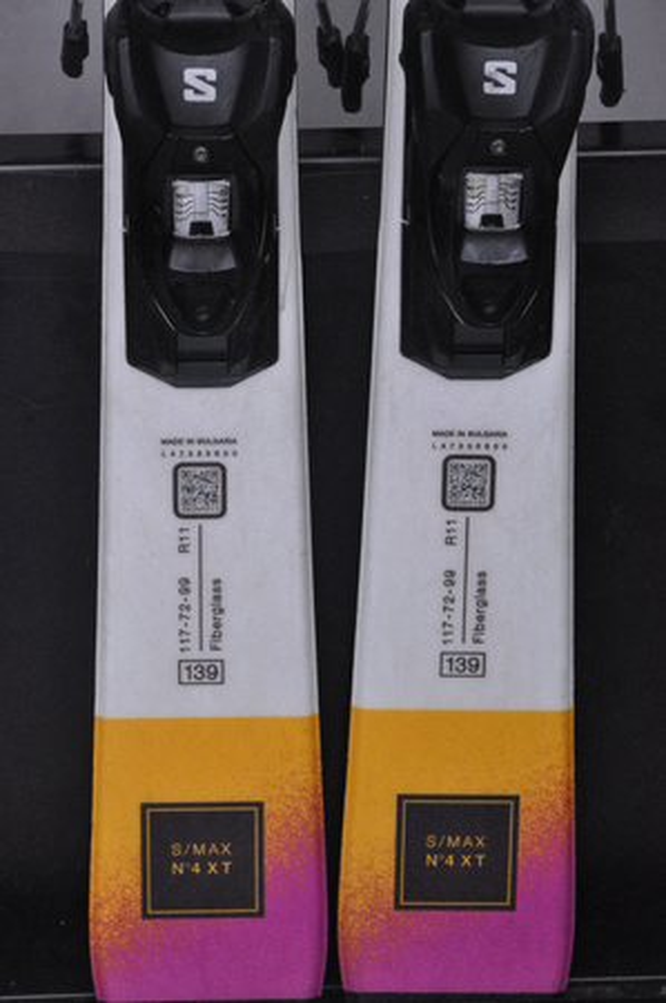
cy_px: 502
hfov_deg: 8.7
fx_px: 4380
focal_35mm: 158
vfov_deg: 13.1
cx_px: 333
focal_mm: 105
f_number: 9.5
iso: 3200
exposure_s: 1/125
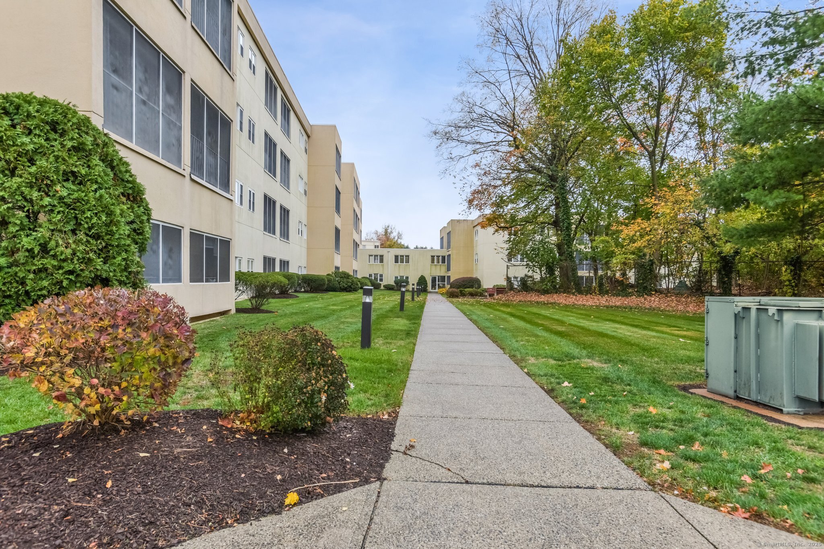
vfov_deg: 53.1
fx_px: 549
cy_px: 274
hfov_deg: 73.7
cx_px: 412
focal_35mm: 24
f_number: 11
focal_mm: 24
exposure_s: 1/200
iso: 400
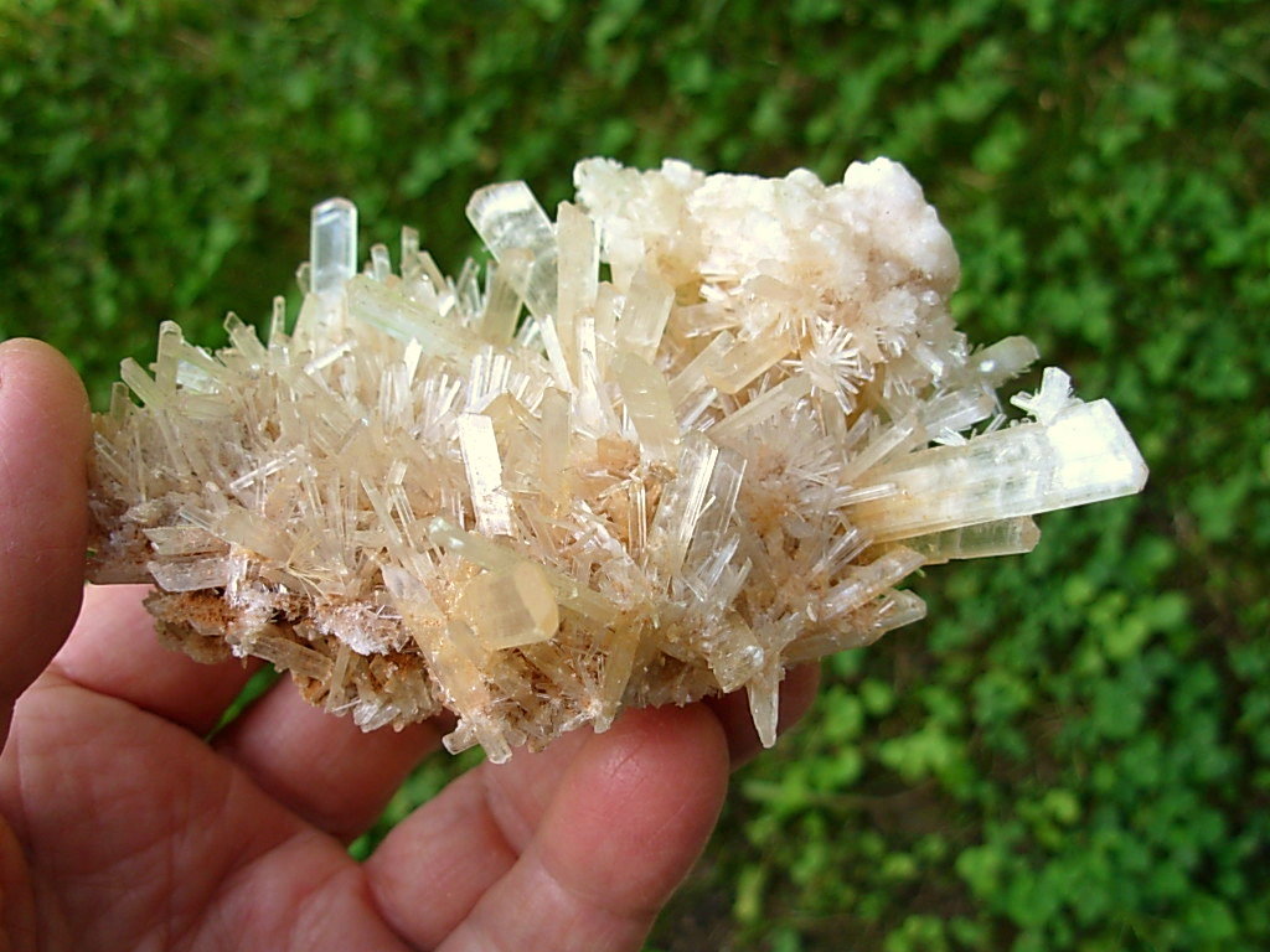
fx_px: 1394
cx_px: 635
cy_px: 476
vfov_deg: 37.7
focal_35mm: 38
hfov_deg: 49.0
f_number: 2.9
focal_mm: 6.3
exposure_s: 1/249
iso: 50
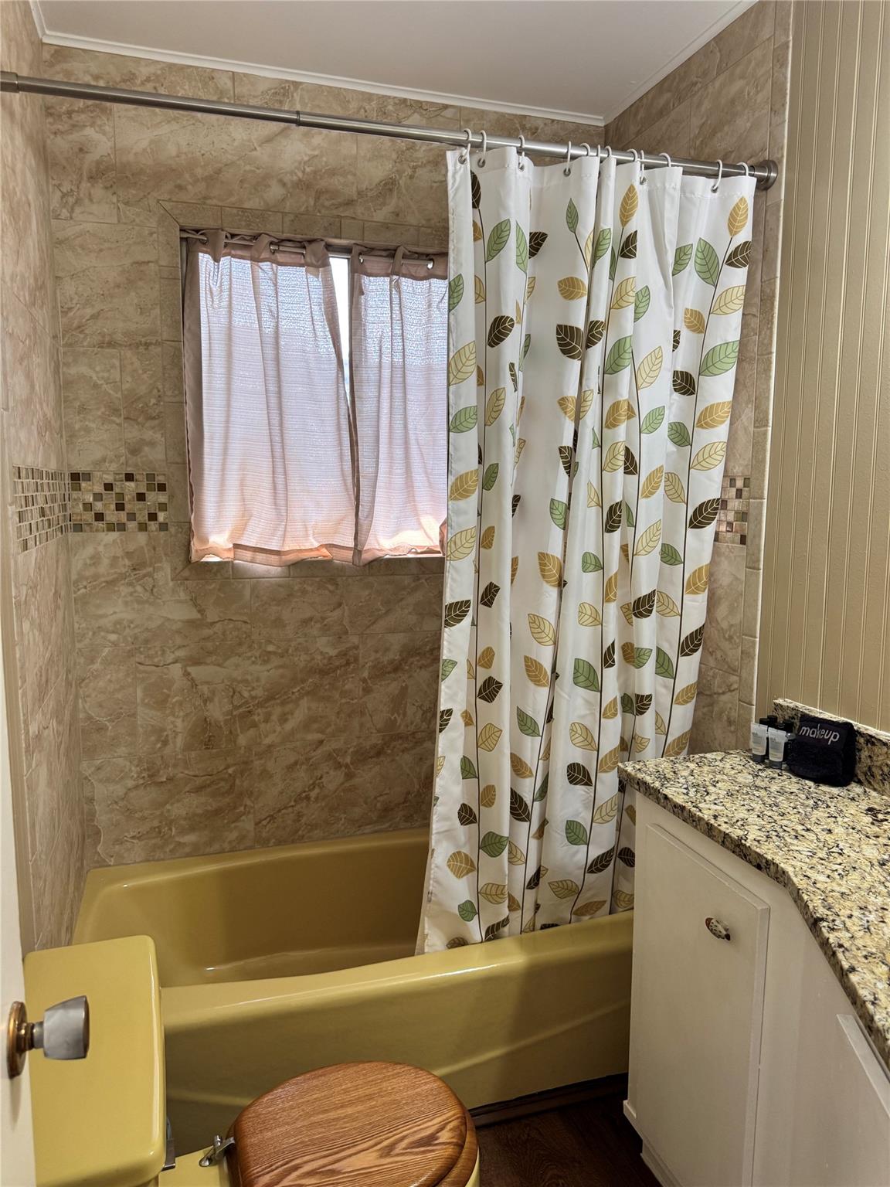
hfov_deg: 56.8
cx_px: 445
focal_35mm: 24
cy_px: 594
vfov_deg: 71.6
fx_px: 823
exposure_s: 1/60
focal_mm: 6.76
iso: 160
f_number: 1.78
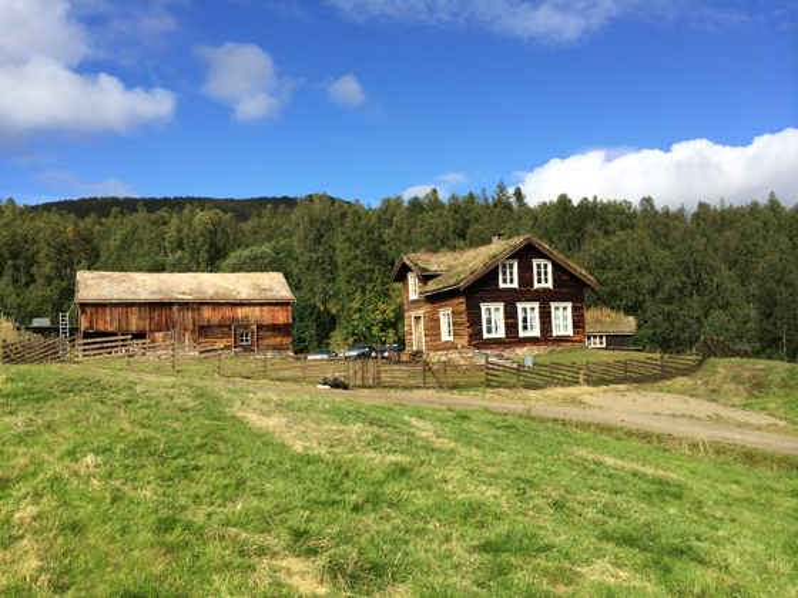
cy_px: 299
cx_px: 399
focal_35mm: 30
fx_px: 692
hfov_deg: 60.0
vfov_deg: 46.8
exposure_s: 1/2053
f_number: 2.2
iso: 40
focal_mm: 4.12
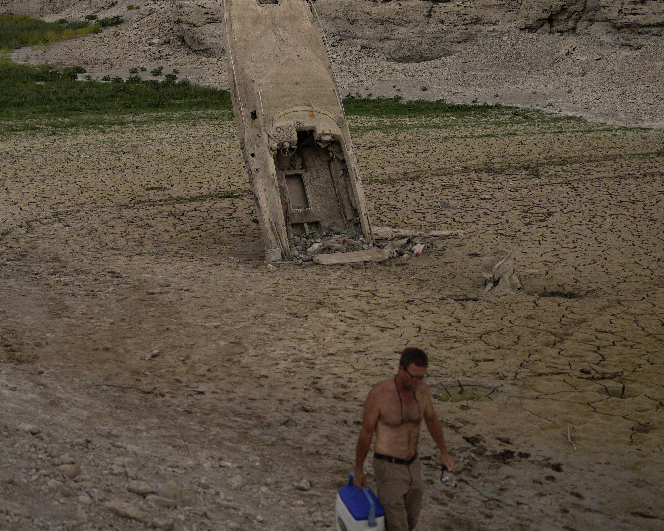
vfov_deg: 21.7
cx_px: 312
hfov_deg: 27.1
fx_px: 1376
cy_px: 161
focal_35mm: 70
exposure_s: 1/5000
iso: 200
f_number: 1.8
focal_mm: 35
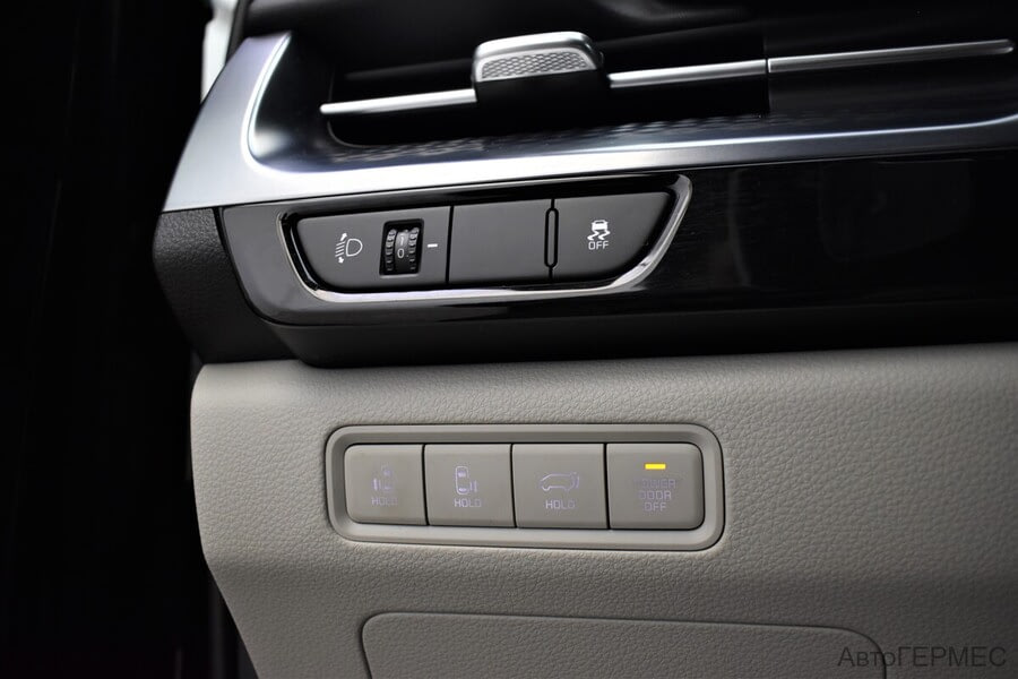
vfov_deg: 38.4
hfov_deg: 55.1
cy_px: 340
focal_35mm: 34
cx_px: 509
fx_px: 976
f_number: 3.8
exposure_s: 1/60
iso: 1000
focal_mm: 23
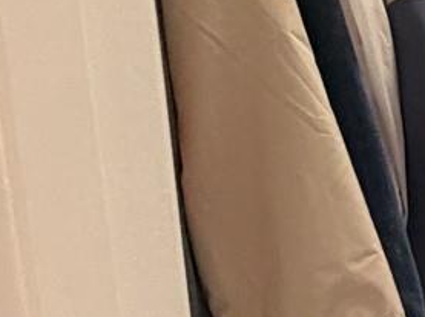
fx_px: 993
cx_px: 812
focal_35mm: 81
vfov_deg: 17.7
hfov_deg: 18.0
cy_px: 323
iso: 320
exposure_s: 1/60
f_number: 2.2
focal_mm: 2.22
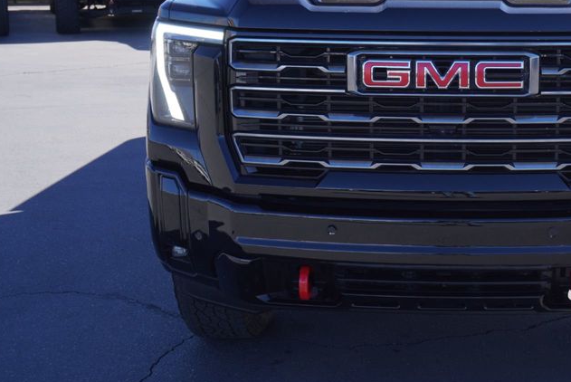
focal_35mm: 61
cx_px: 451
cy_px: 117
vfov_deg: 22.3
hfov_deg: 32.1
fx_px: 965
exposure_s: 1/125
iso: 100
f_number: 6.3
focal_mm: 25
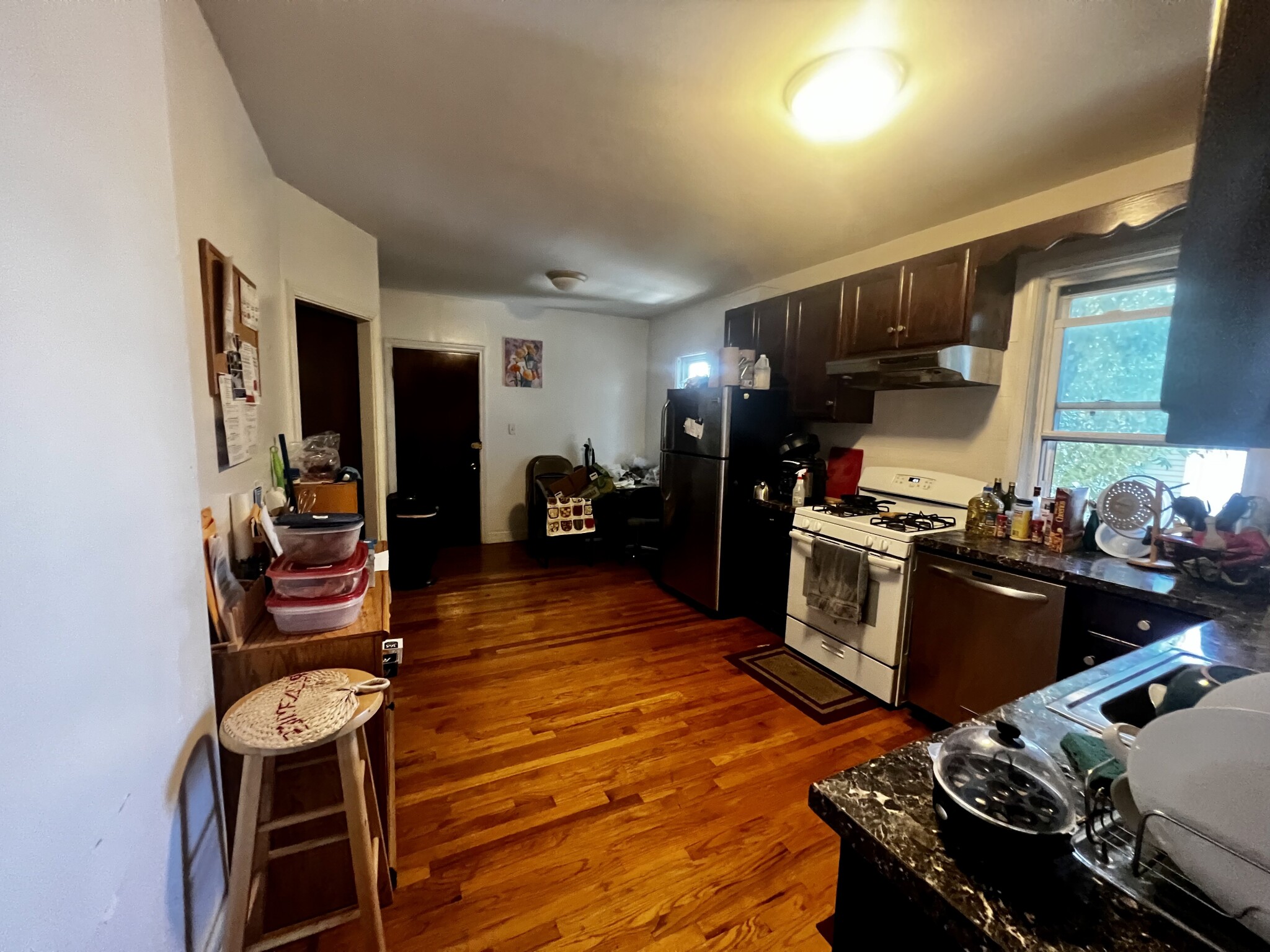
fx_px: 477
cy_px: 476
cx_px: 635
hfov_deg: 106.2
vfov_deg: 89.9
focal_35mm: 13
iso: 640
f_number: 1.8
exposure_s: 1/60
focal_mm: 1.57
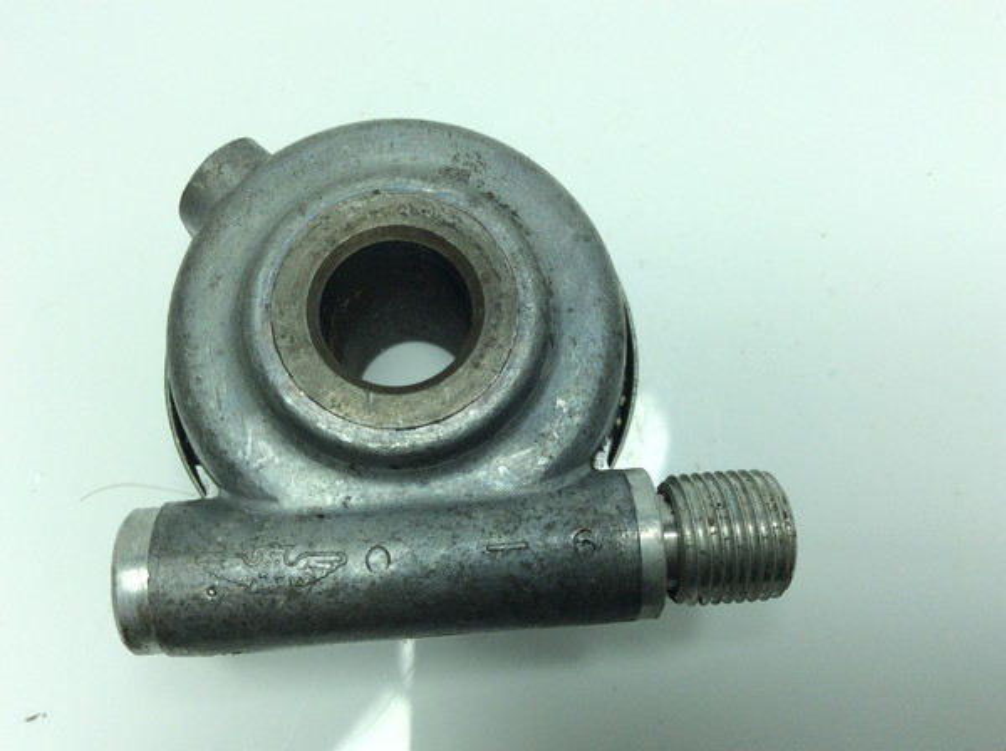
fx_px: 928
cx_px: 503
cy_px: 376
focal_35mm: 32
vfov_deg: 44.0
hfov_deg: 56.9
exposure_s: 1/369
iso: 32
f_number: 2.4
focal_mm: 3.3
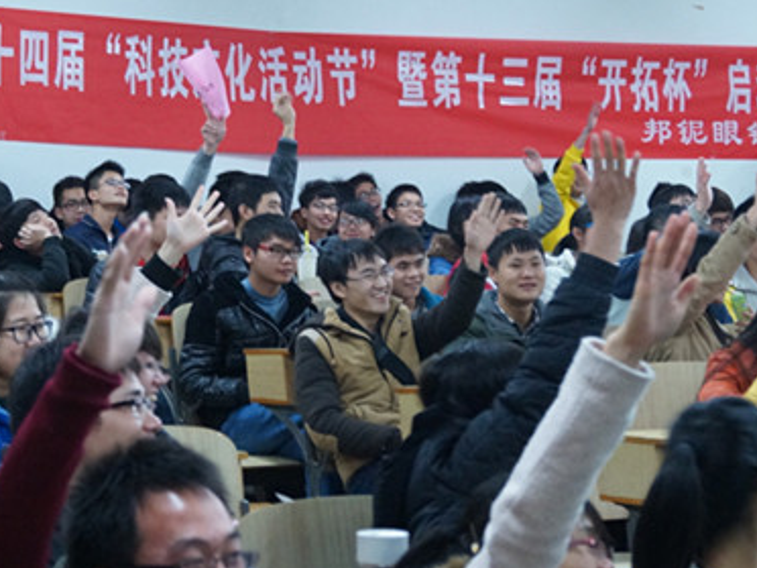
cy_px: 190
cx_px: 184
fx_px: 2142
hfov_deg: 19.9
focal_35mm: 98
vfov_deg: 15.1
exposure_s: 1/25
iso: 1600
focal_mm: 35
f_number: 5
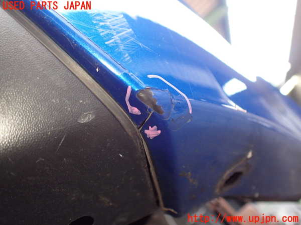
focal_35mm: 30
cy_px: 112
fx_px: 261
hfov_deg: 60.0
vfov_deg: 46.8
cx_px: 150
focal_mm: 5.4
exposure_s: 1/125
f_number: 2.3
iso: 250
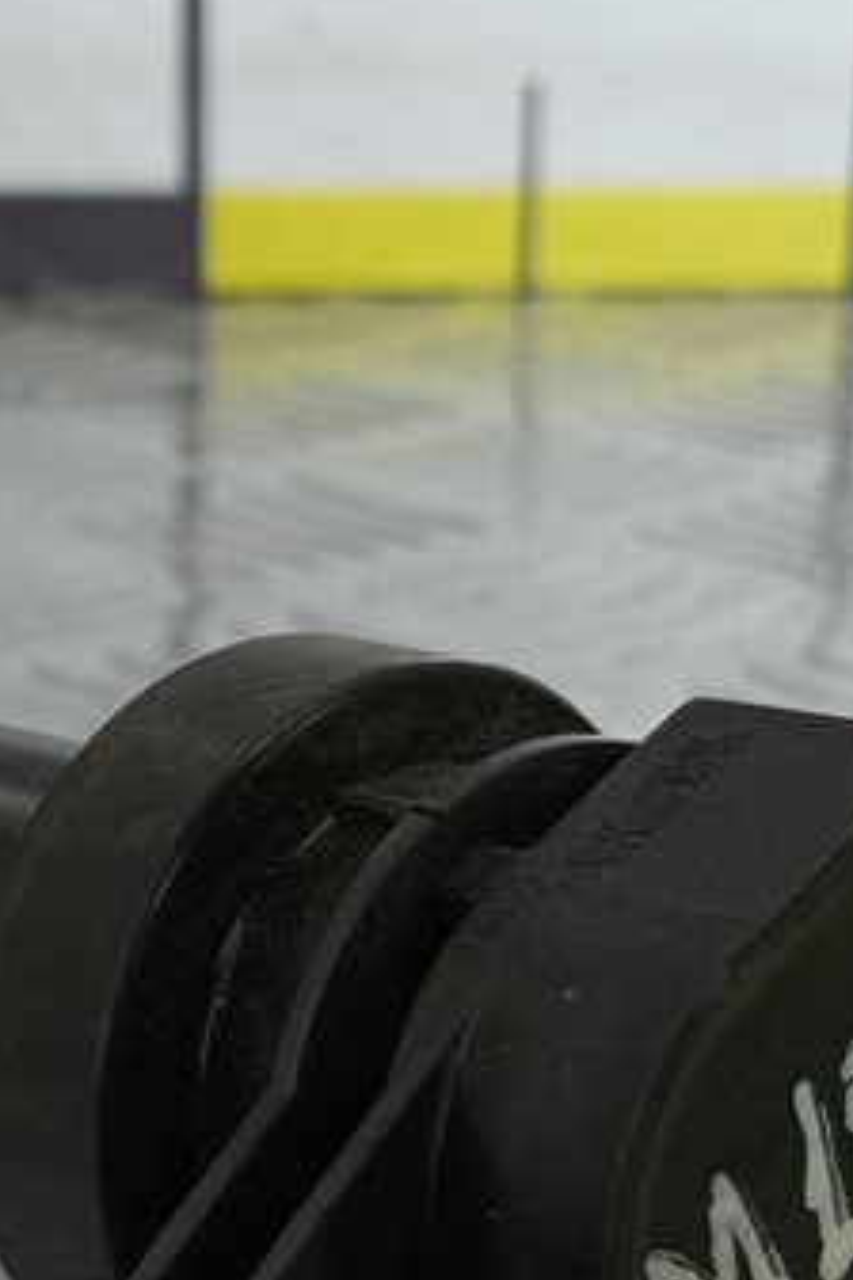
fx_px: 2594
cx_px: 236
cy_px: 1101
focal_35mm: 73
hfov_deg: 18.6
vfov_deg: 26.9
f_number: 1.6
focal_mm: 4.11
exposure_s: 1/100
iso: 130
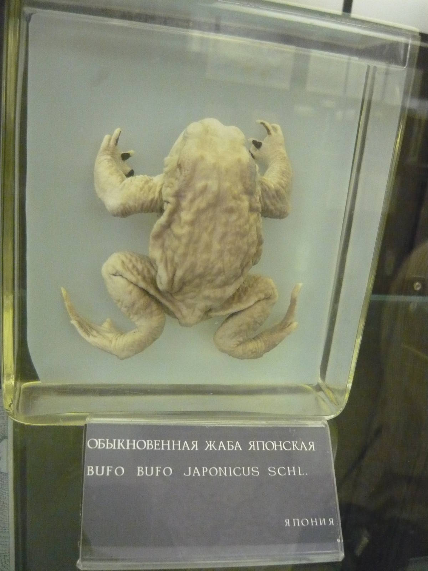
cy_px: 286
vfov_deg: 55.4
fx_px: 544
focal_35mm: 33
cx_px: 214
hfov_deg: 42.9
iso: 800
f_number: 2.8
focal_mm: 5.5
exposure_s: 1/40
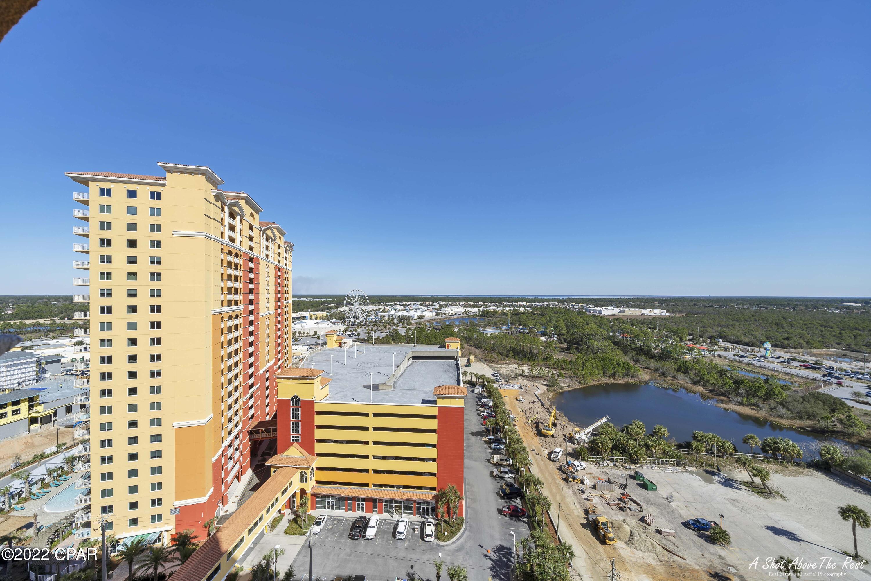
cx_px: 436
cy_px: 290
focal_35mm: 12
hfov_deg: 112.6
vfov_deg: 90.0
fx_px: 290
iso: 100
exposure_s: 1/500
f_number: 6.3
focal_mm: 12
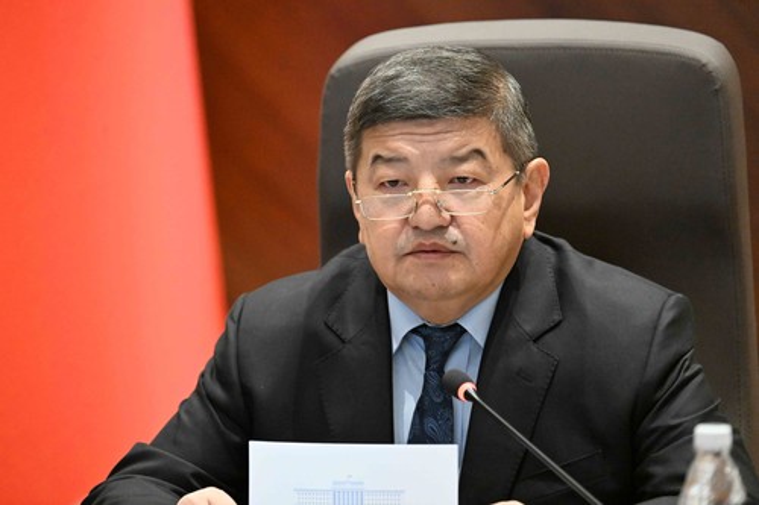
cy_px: 252
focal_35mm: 340
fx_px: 7166
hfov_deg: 6.1
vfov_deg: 4.0
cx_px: 380
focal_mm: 340
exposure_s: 1/200
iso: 16000
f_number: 5.3
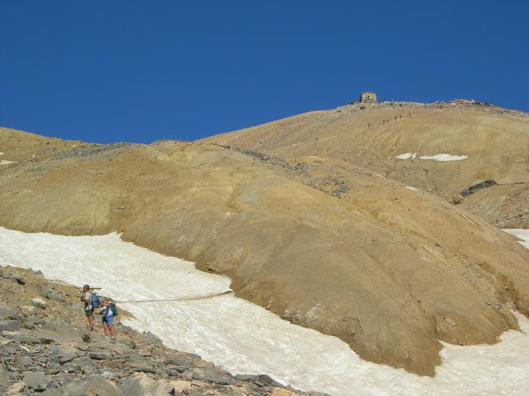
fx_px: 1727
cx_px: 264
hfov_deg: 17.4
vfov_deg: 13.1
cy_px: 198
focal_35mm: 113
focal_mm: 23.4
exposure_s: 1/339
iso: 64
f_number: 8.2
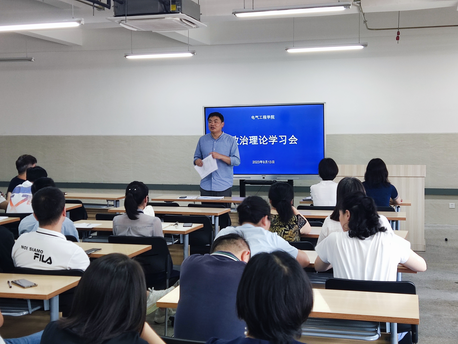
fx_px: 648
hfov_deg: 38.9
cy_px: 172
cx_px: 229
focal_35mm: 49
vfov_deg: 29.7
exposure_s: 1/50
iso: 230
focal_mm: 4.71
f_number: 1.79
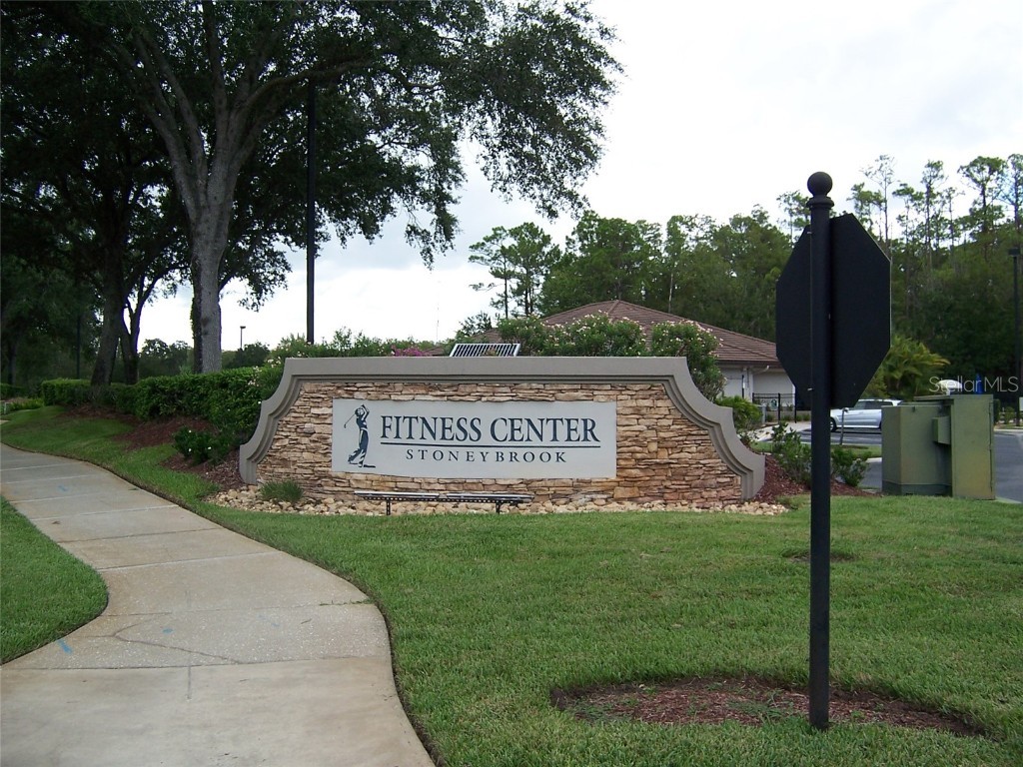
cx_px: 512
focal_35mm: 33
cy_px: 384
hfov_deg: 55.4
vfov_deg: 42.9
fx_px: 975
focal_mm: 5.5
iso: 80
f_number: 3.4
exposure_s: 1/180
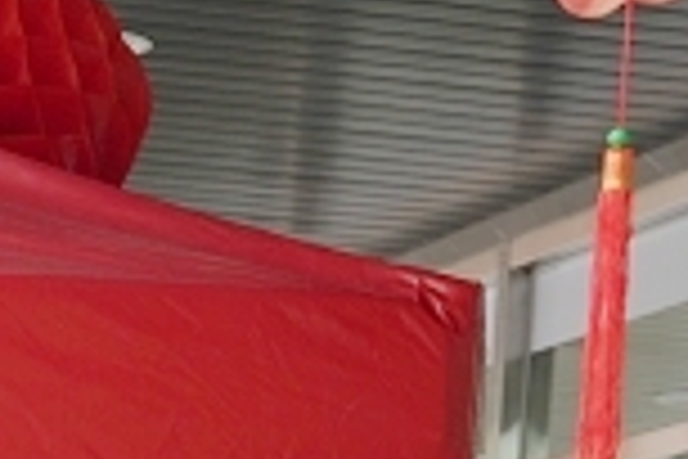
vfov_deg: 6.0
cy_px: 1102
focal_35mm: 220
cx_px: -805
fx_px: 4204
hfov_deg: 8.7
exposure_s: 1/160
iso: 200
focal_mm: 28
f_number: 4
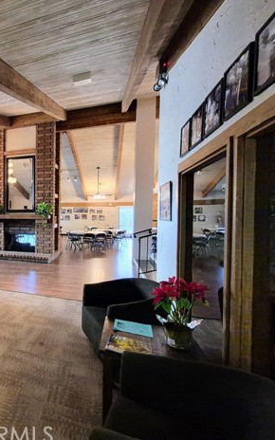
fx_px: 228
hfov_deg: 52.0
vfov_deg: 88.0
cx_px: 11
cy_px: 221
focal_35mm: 19
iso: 640
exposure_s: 1/60
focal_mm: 1.74
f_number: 2.2
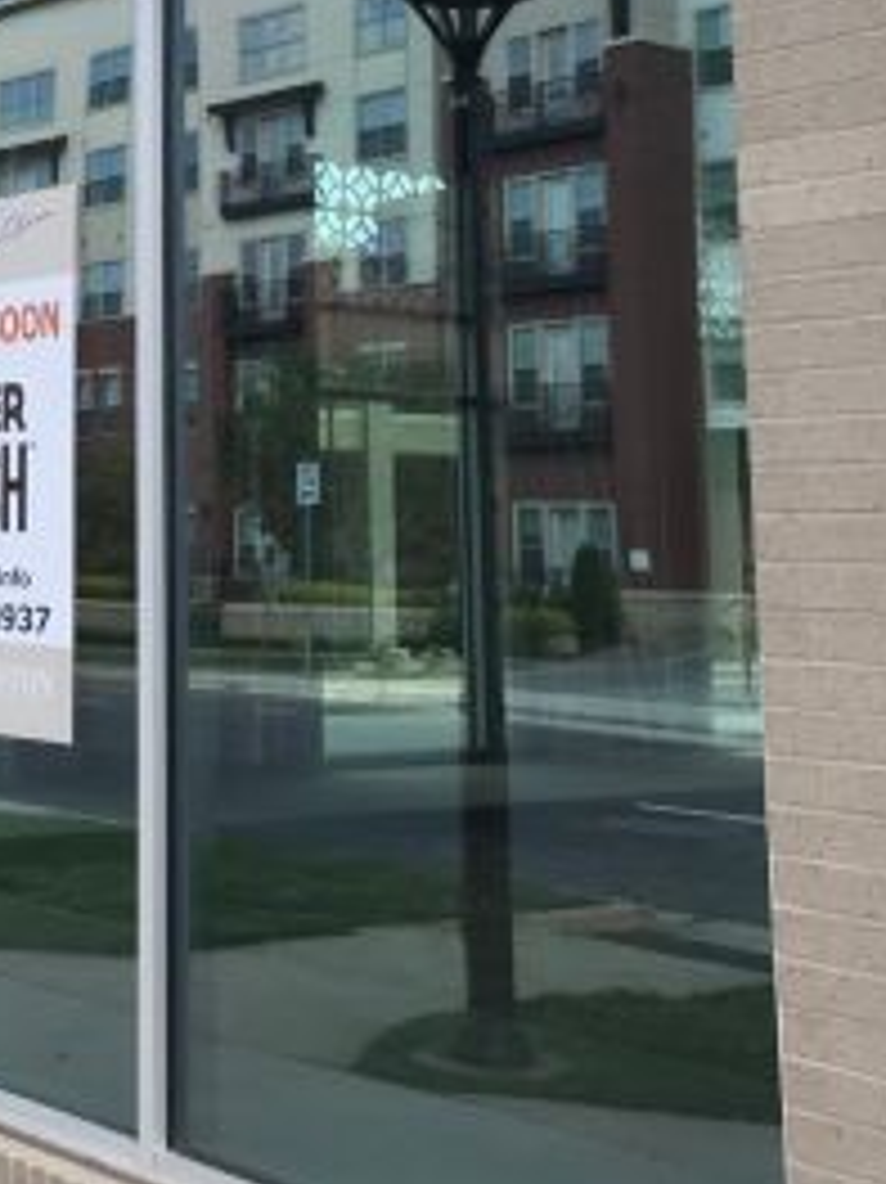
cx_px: -94
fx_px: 2186
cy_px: 171
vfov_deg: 29.3
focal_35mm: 64
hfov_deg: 21.7
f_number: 1.8
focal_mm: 3.99
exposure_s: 1/622
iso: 20
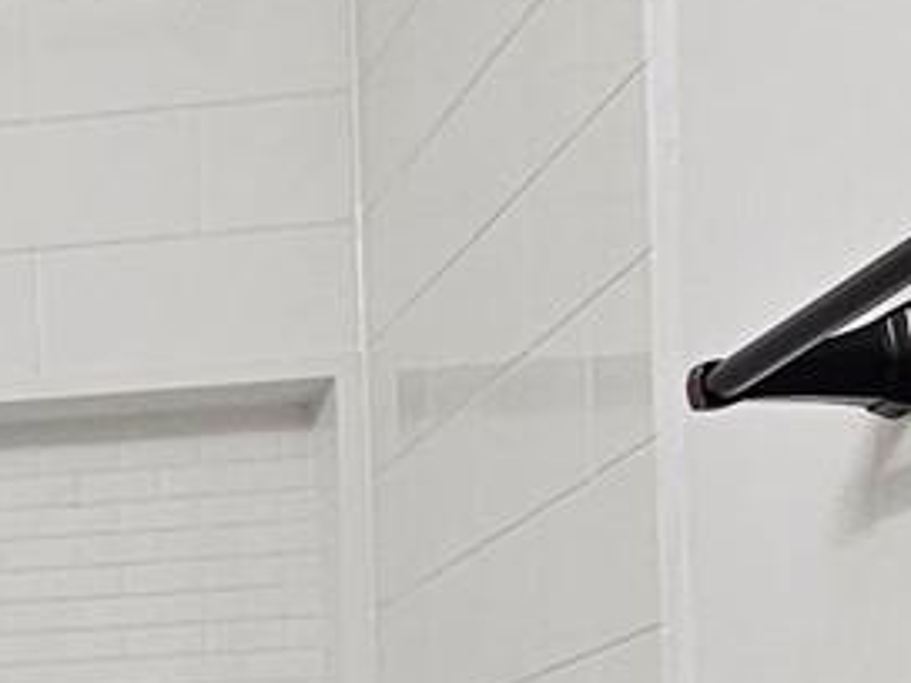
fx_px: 2579
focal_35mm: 98
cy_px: 1021
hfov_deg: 15.5
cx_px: -978
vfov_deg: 14.1
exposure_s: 1/60
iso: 64
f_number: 2.2
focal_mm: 2.2
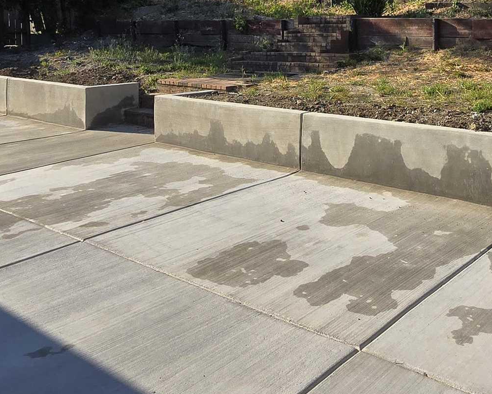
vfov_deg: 35.8
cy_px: 36
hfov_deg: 46.5
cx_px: 306
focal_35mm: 39
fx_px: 568
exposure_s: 1/2094
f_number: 2.2
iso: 50
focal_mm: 2.2
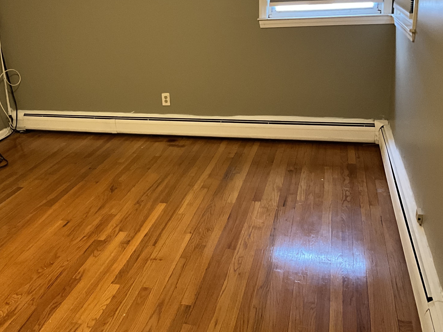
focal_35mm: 40
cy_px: 128
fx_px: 512
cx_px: 183
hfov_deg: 46.6
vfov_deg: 35.8
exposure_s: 1/30
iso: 320
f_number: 1.8
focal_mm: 3
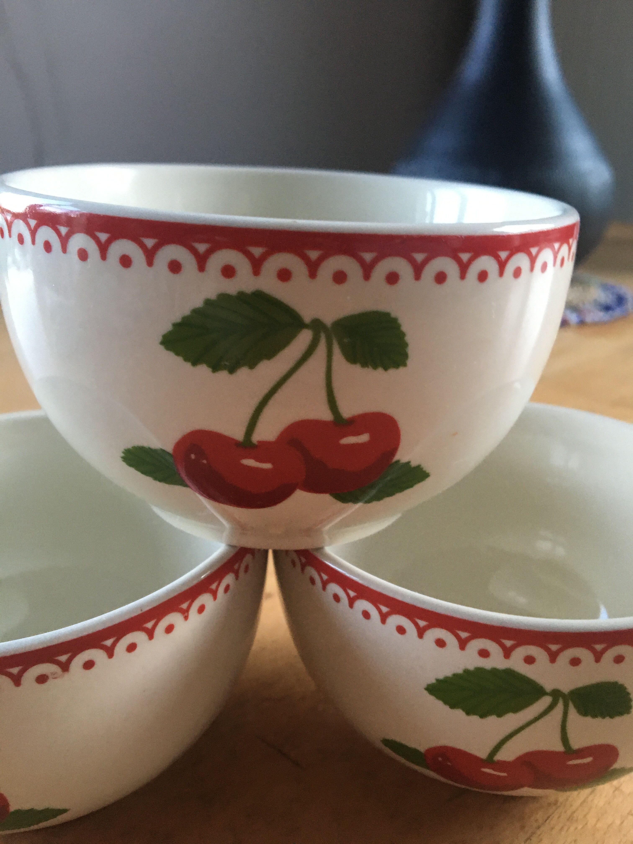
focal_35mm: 29
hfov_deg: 48.2
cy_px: 422
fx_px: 707
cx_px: 316
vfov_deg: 61.7
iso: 200
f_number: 2.2
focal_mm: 4.15
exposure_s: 1/33
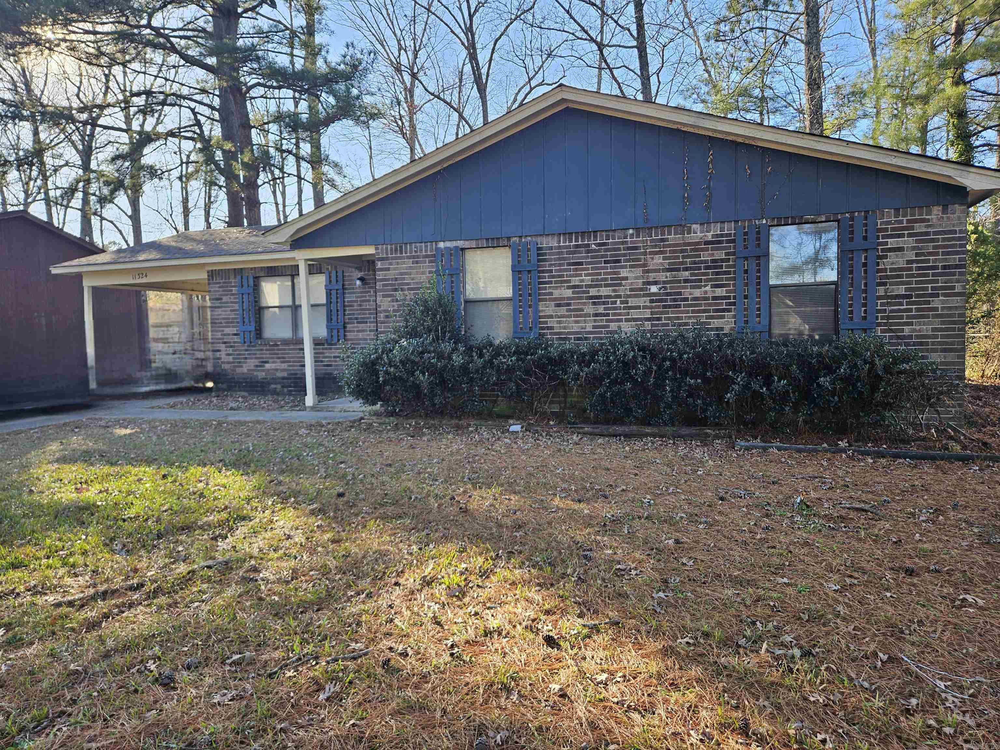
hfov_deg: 73.9
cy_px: 375
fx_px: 664
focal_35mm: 23
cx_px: 500
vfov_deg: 58.9
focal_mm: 5.4
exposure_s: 1/185
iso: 25
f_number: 1.8
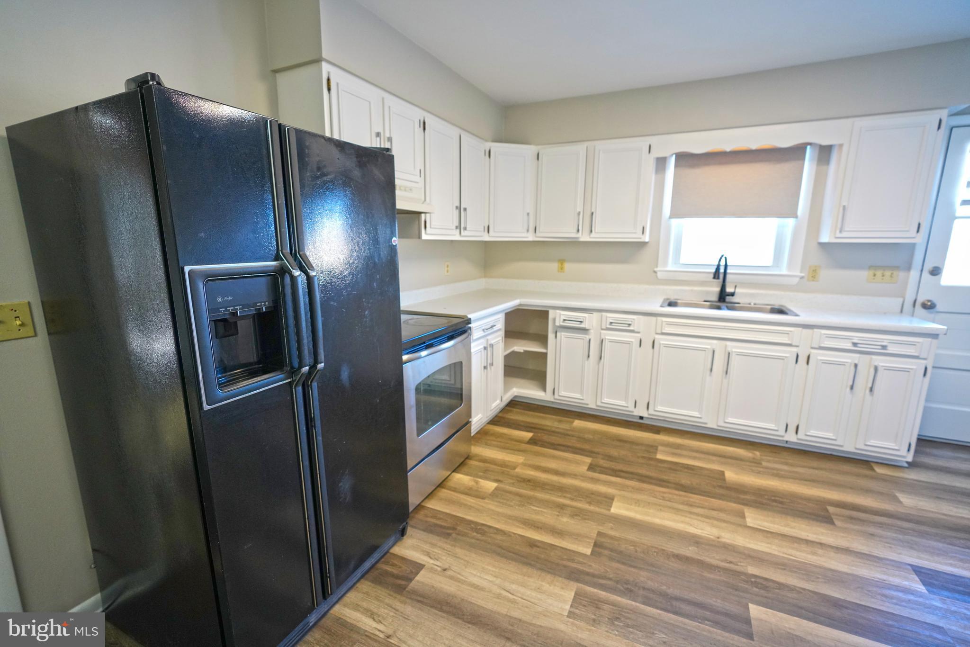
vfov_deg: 73.8
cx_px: 485
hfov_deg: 96.7
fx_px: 431
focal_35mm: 16
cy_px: 324
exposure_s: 1/160
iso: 1600
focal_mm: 16
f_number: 3.2
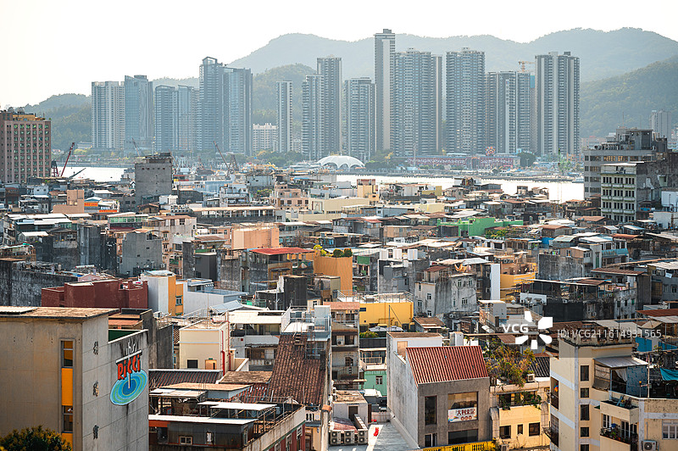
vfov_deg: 20.6
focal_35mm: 66
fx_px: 1242
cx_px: 339
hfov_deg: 30.5
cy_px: 226
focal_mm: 66
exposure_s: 1/1000
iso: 100
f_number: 4
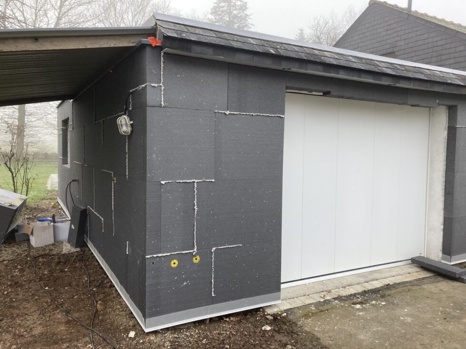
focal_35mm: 28
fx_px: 377
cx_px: 233
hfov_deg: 63.4
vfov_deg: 49.7
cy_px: 174
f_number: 1.8
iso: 20
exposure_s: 1/176
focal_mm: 3.99
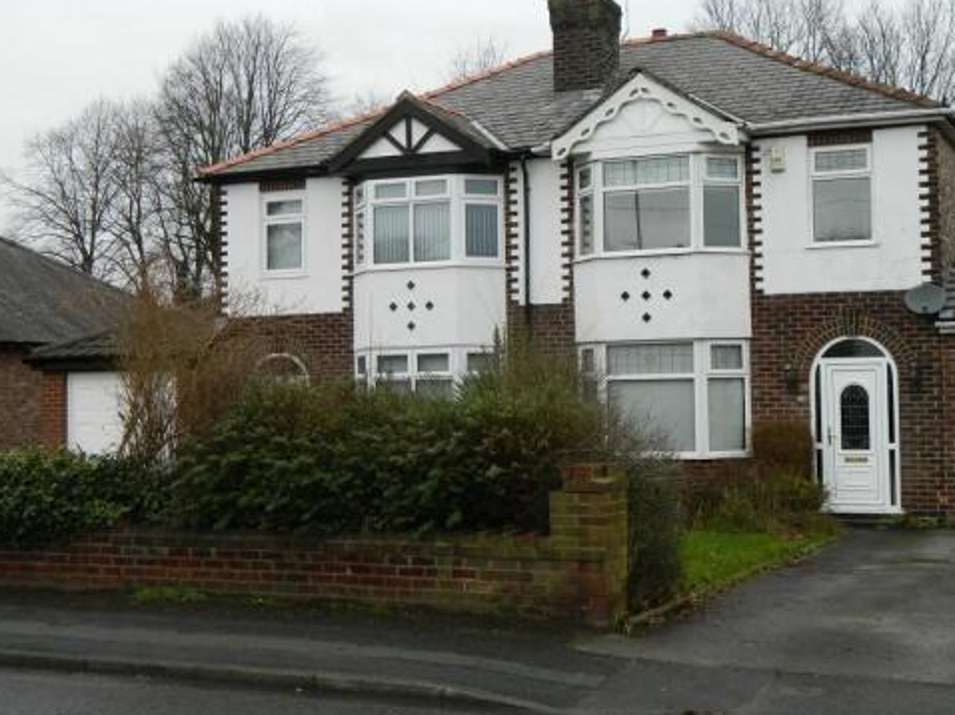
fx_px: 1379
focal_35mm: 50
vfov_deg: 29.1
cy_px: 329
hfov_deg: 38.1
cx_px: 572
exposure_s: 1/60
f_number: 3.5
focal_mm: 7.3
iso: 80
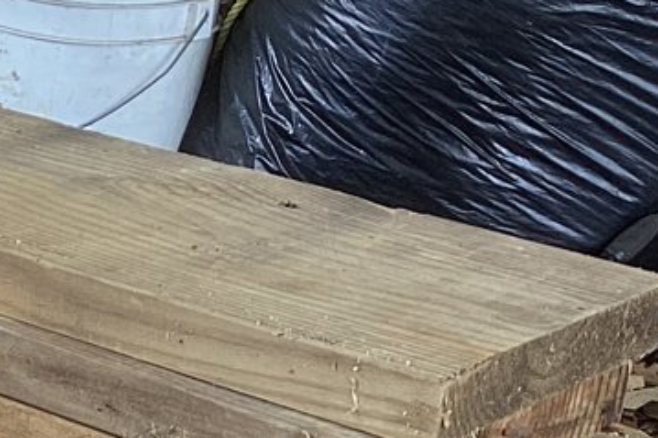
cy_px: 591
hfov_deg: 13.8
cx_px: -454
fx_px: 2485
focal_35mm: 136
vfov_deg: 9.9
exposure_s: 1/120
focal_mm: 3.3
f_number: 2.4
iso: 32
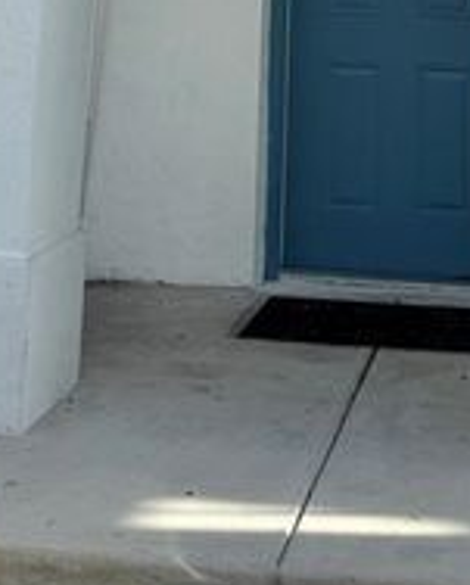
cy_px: -425
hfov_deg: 18.5
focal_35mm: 83
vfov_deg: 18.6
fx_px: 1440
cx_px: 336
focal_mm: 6.76
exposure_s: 1/3247
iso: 80
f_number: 1.78
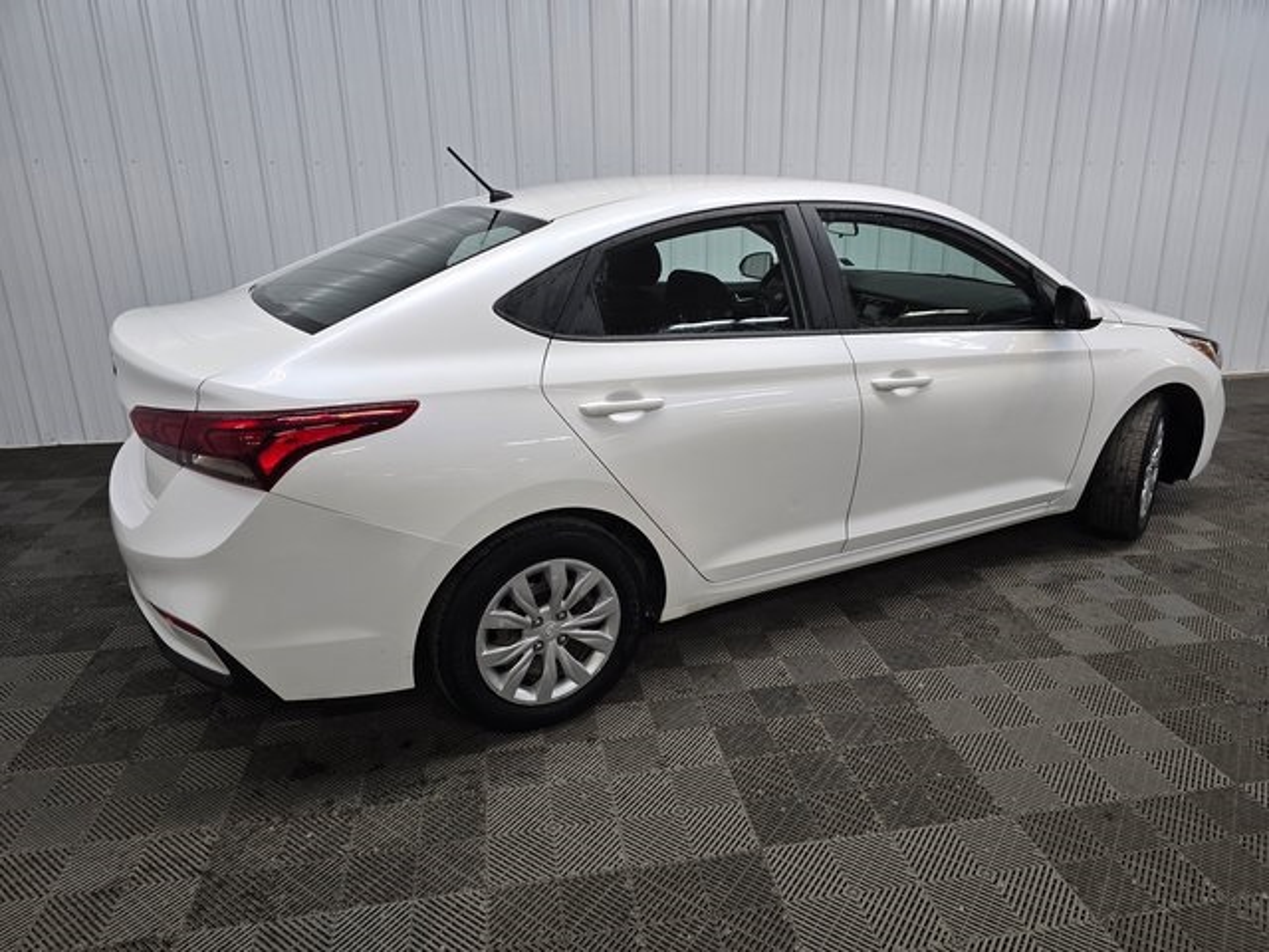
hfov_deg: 73.9
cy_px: 476
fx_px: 843
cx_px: 634
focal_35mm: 23
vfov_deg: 58.9
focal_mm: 6.3
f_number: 1.7
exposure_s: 1/120
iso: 125
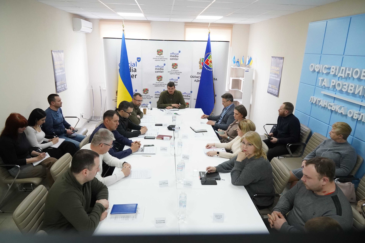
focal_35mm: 24
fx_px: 243
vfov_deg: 53.1
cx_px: 182
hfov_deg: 73.7
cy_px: 122
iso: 5000
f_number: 5.6
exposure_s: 1/200
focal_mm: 16
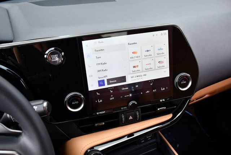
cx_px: 116
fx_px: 231
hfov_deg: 53.1
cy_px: 78
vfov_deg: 36.9
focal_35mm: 36
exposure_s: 1/250
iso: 450
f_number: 3.5
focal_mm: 18
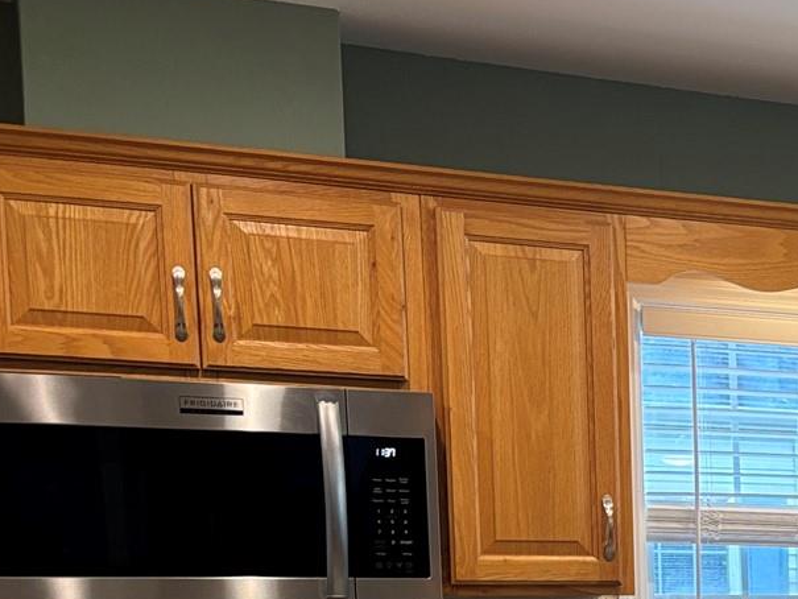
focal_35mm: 88
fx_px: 2029
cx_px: 1266
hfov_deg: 19.0
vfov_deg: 15.9
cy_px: 788
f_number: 1.6
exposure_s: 1/60
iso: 80
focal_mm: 5.96
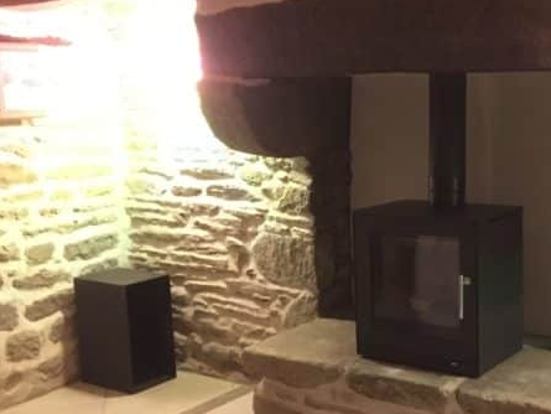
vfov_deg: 29.1
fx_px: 796
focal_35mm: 50
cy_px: 226
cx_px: 454
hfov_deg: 36.6
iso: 1250
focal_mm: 4.15
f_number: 2.2
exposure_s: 1/17
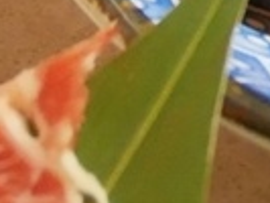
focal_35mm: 240
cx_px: 794
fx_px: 1874
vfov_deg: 5.9
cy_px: -340
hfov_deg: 7.3
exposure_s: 1/20
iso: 3200
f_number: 4.3
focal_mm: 19
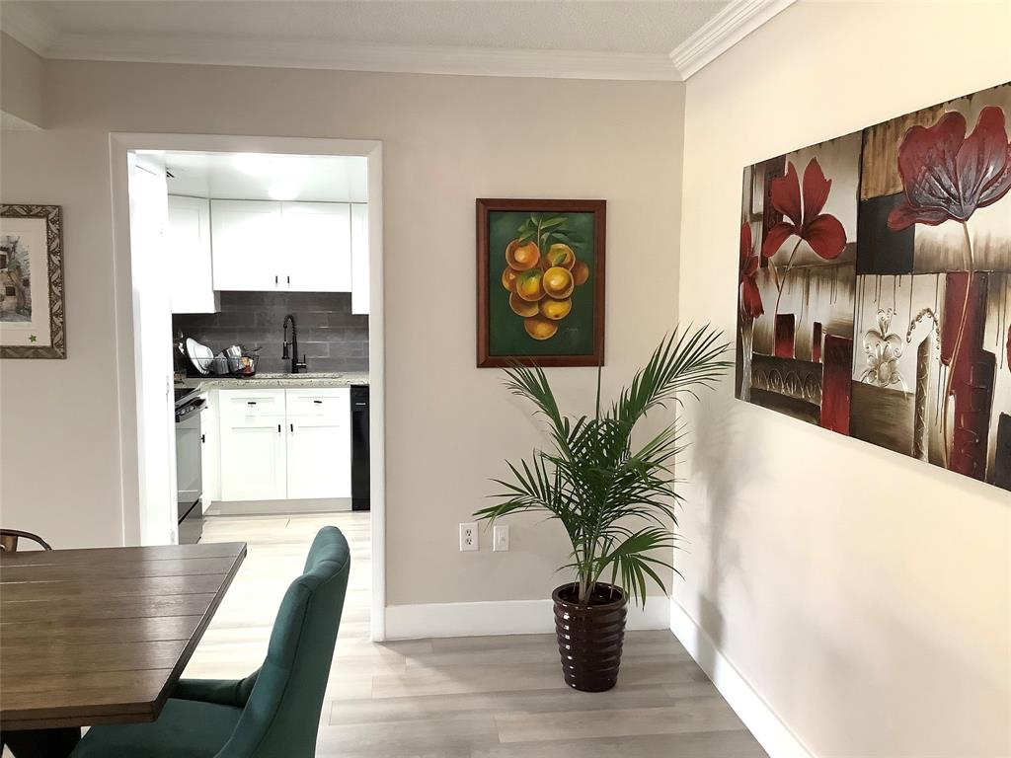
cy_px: 379
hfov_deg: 58.4
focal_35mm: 31
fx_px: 905
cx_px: 506
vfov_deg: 45.4
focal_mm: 3.3
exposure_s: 1/50
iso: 200
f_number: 2.4
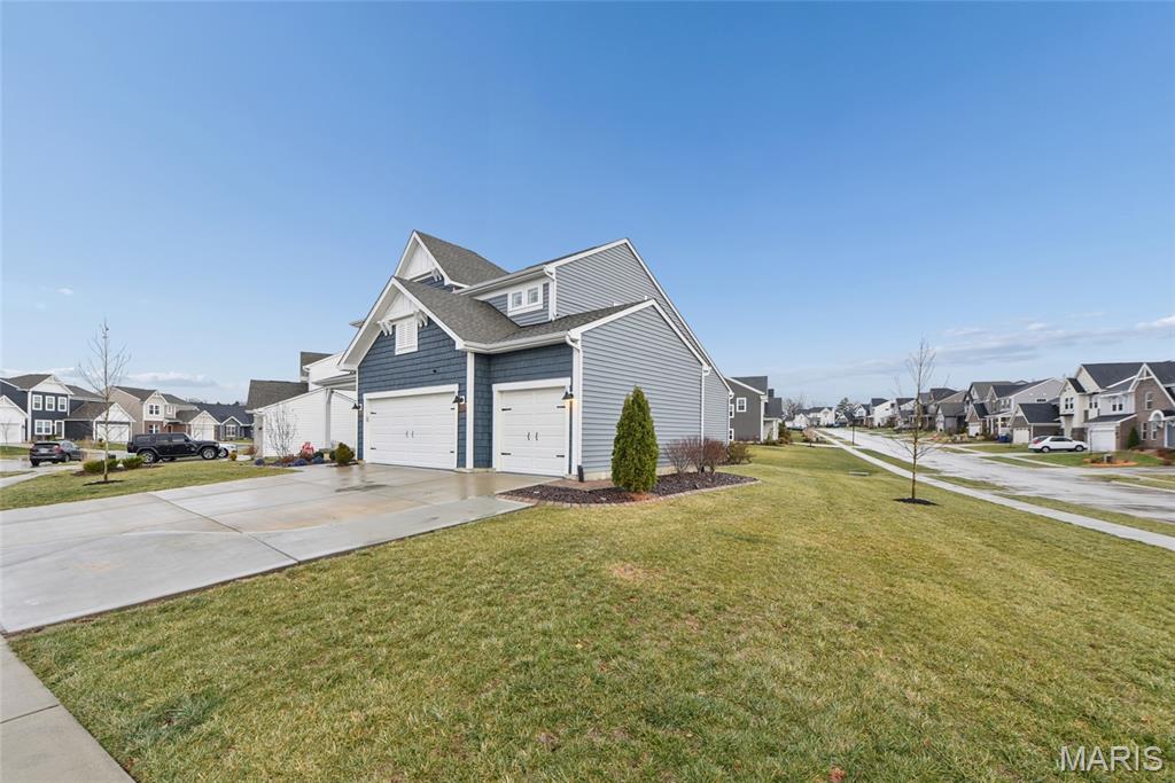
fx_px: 457
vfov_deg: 81.2
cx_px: 588
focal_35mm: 14
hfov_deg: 104.2
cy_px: 392
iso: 400
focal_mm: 14
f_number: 6.3
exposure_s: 1/60
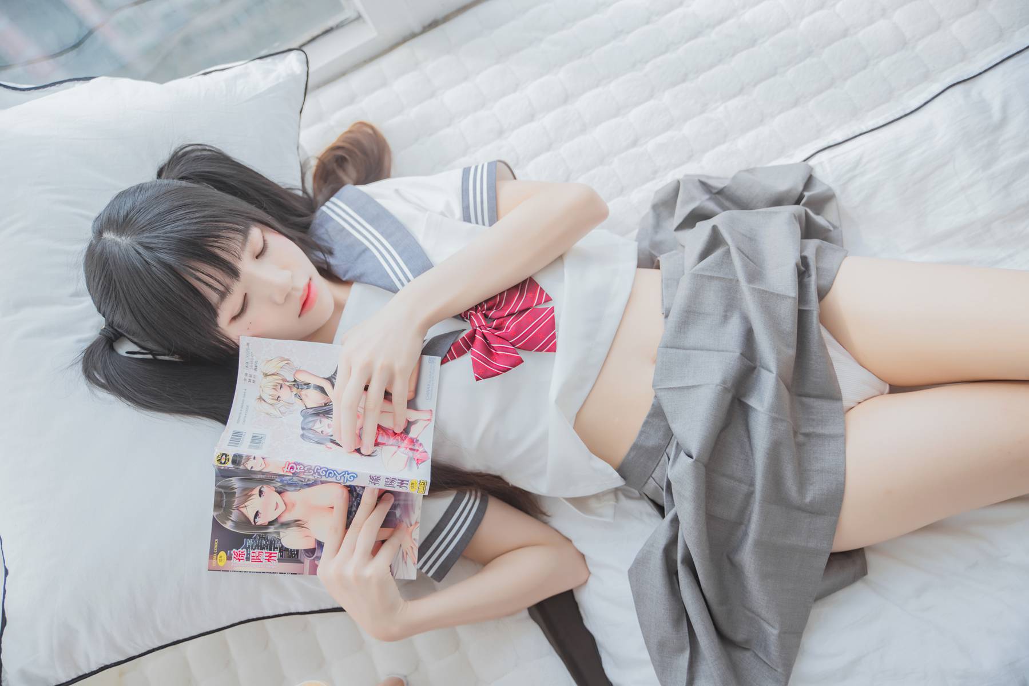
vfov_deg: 36.9
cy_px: 343
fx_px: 1029
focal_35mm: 36
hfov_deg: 53.1
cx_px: 514
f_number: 2.8
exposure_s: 1/160
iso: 125
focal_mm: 36
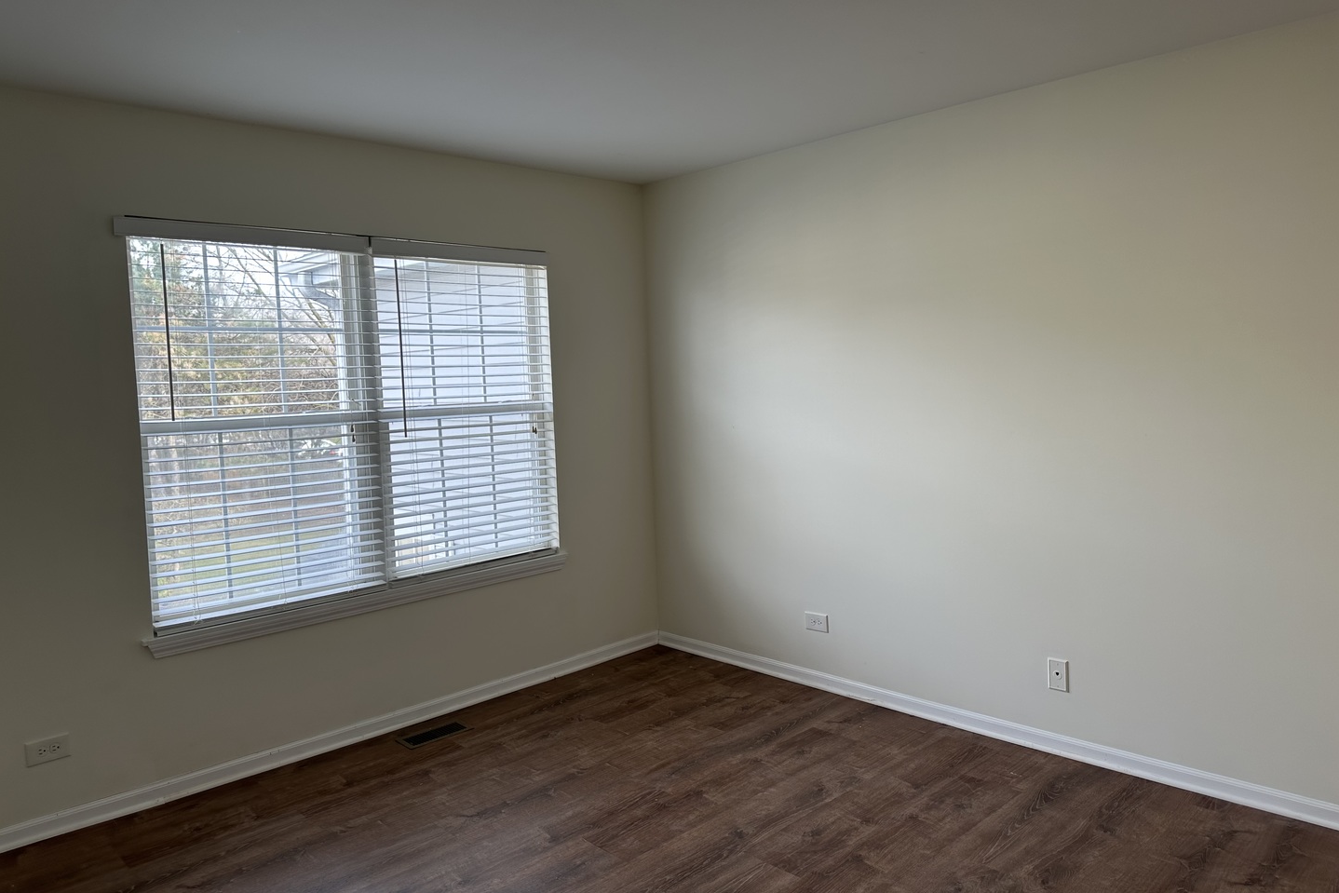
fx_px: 930
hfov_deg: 71.5
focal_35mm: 25
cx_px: 670
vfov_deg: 51.3
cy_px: 428
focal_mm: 6.86
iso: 64
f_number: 1.78
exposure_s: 1/166
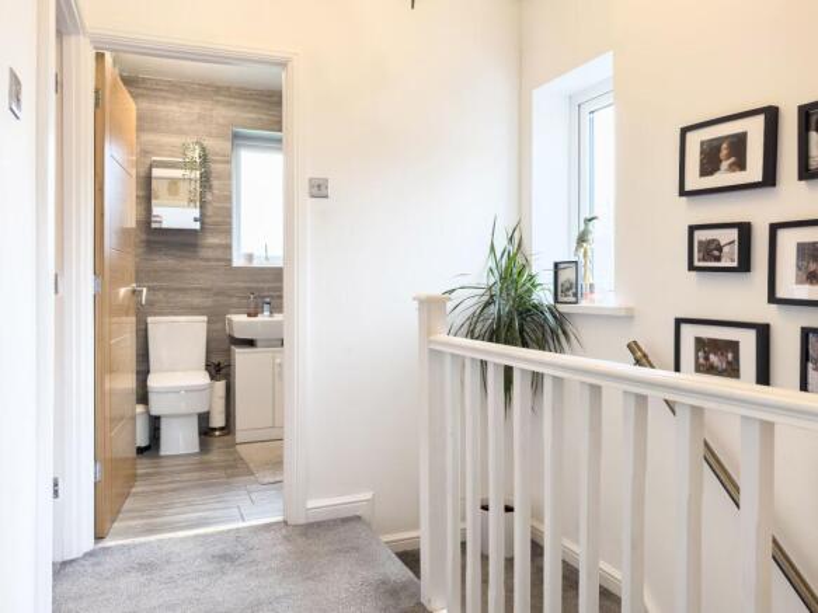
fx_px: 567
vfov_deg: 56.8
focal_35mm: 24
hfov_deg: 71.6
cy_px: 306
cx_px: 409
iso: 100
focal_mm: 6.76
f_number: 1.8
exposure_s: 1/100
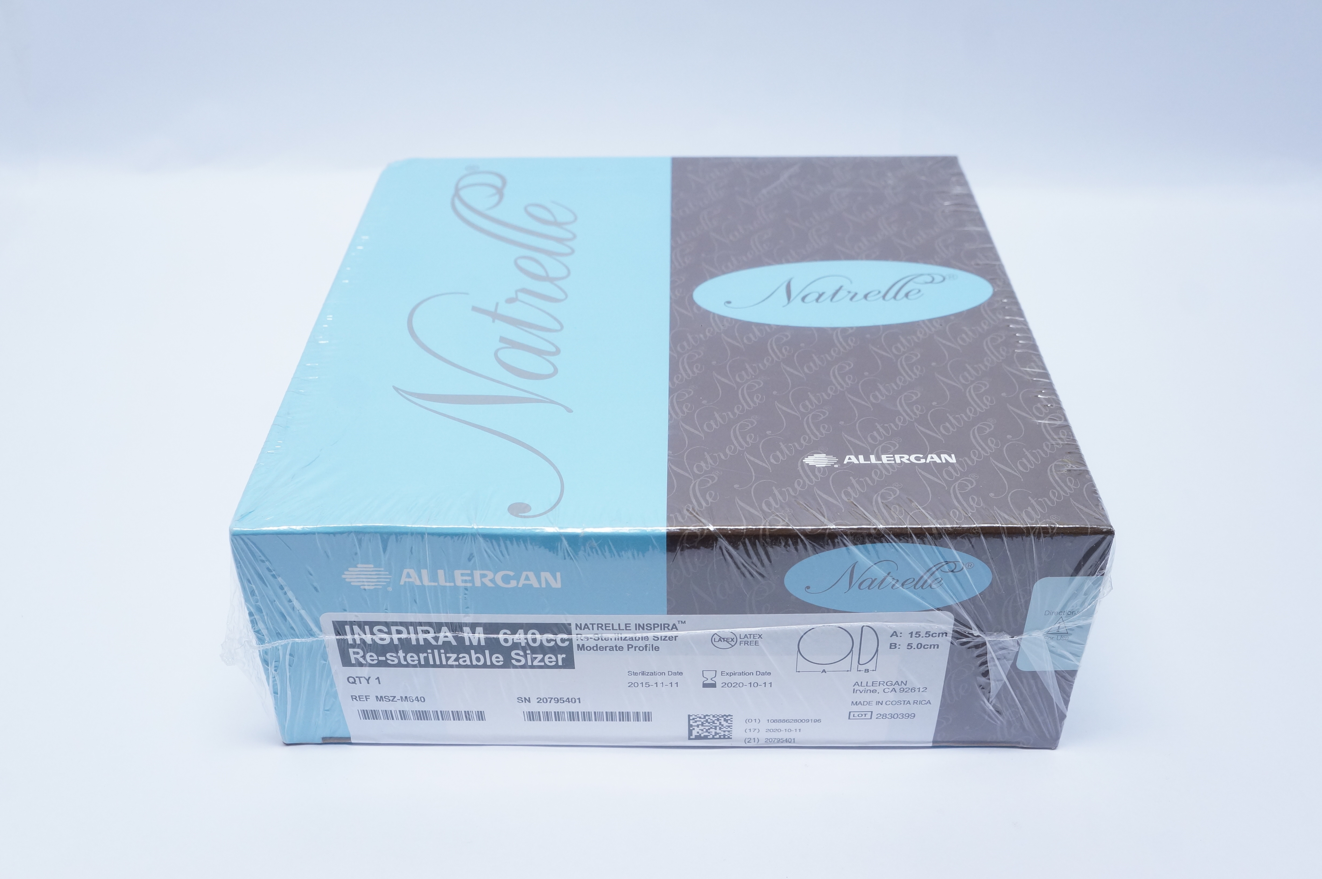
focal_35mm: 33
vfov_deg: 39.9
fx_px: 1211
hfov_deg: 57.3
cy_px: 440
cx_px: 661
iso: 800
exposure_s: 1/50
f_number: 6.3
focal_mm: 22
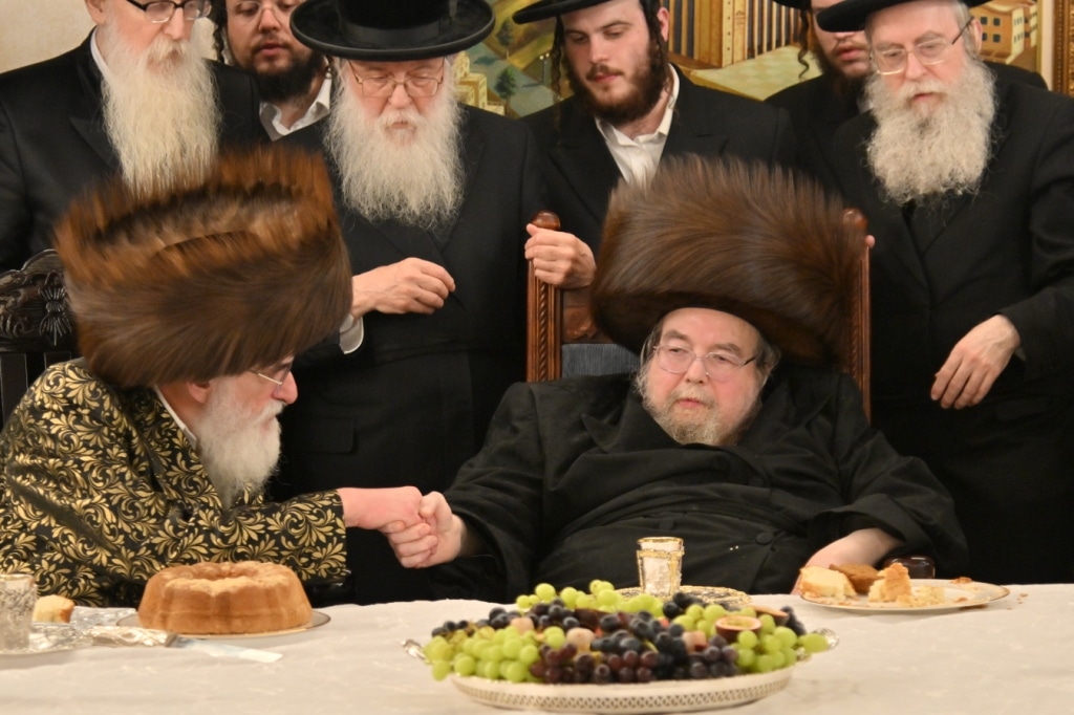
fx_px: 3489
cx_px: 537
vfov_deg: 11.7
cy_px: 358
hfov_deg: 17.5
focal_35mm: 117
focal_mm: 78
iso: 1000
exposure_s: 1/250
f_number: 4
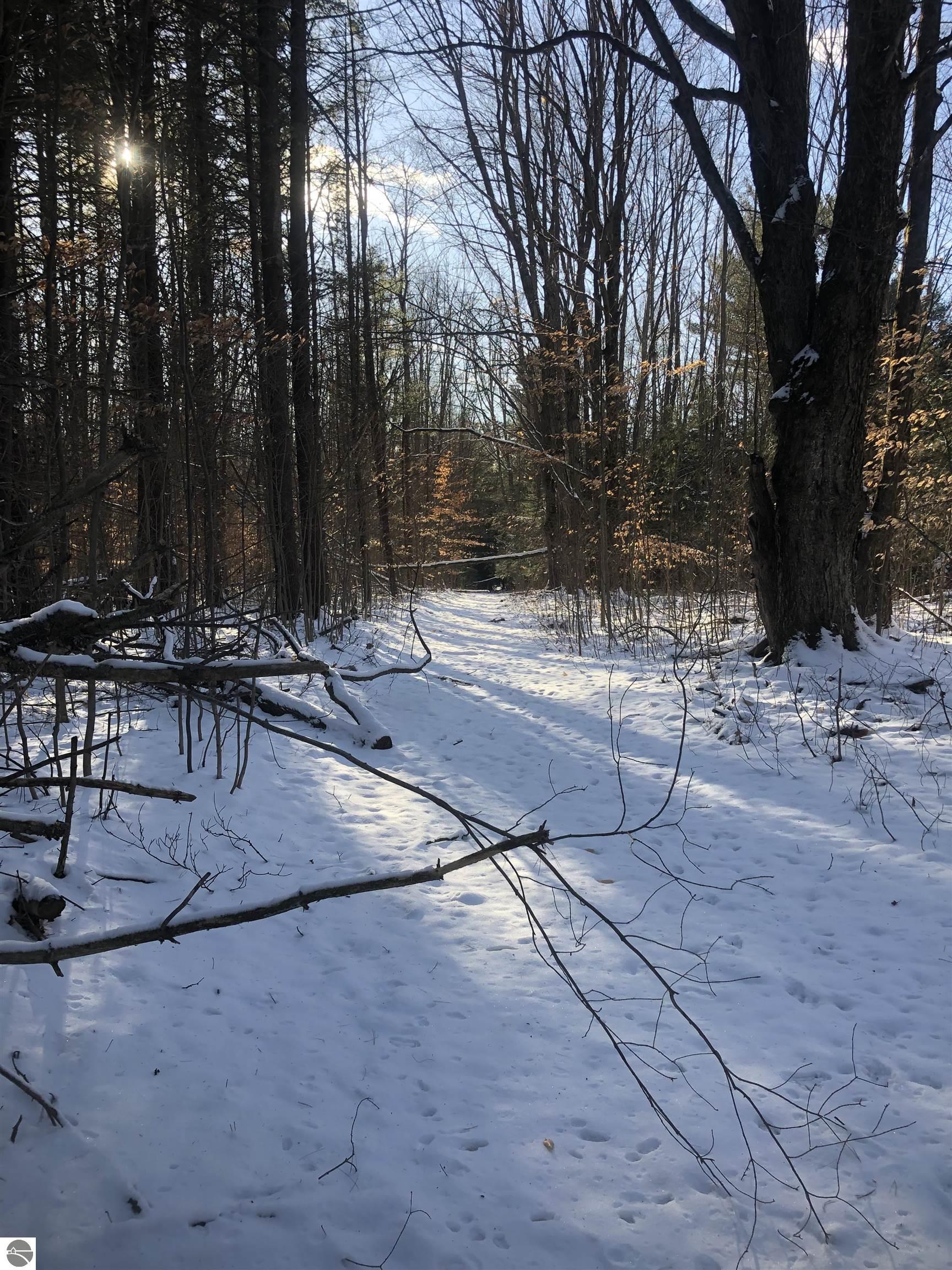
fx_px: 1027
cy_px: 635
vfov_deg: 63.4
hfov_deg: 49.7
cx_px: 476
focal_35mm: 28
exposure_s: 1/333
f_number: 1.8
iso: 20
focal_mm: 3.99
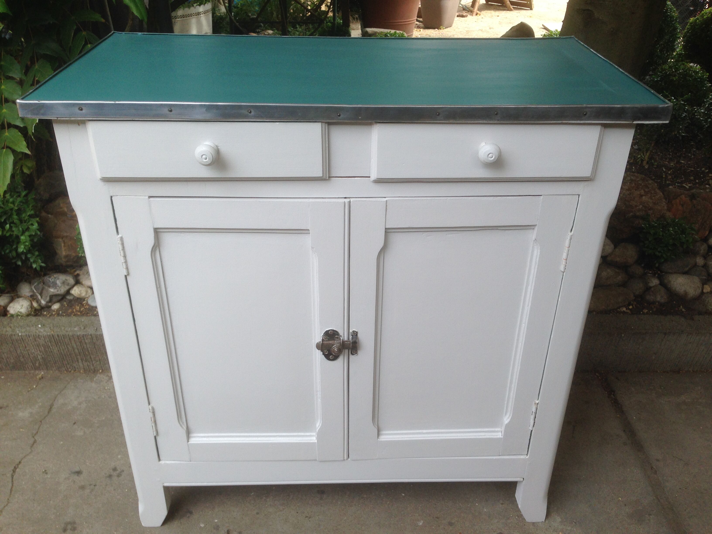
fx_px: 679
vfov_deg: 42.9
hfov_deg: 55.4
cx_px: 356
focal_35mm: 33
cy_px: 267
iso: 50
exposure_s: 1/249
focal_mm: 4.12
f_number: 2.4
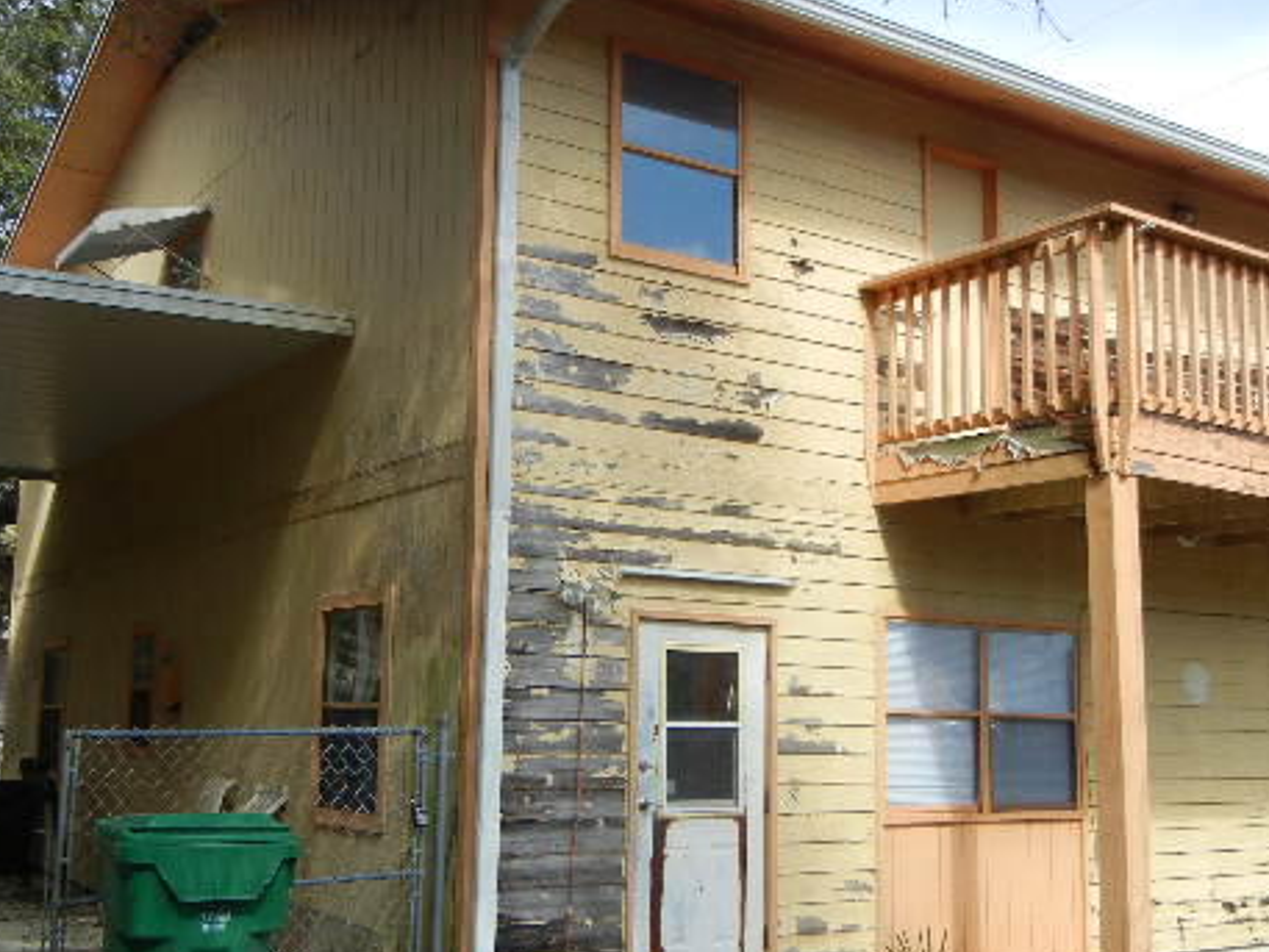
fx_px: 1540
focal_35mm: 42
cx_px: 622
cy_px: 502
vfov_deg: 34.4
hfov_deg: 44.8
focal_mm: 5.4
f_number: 3.5
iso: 160
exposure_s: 1/758
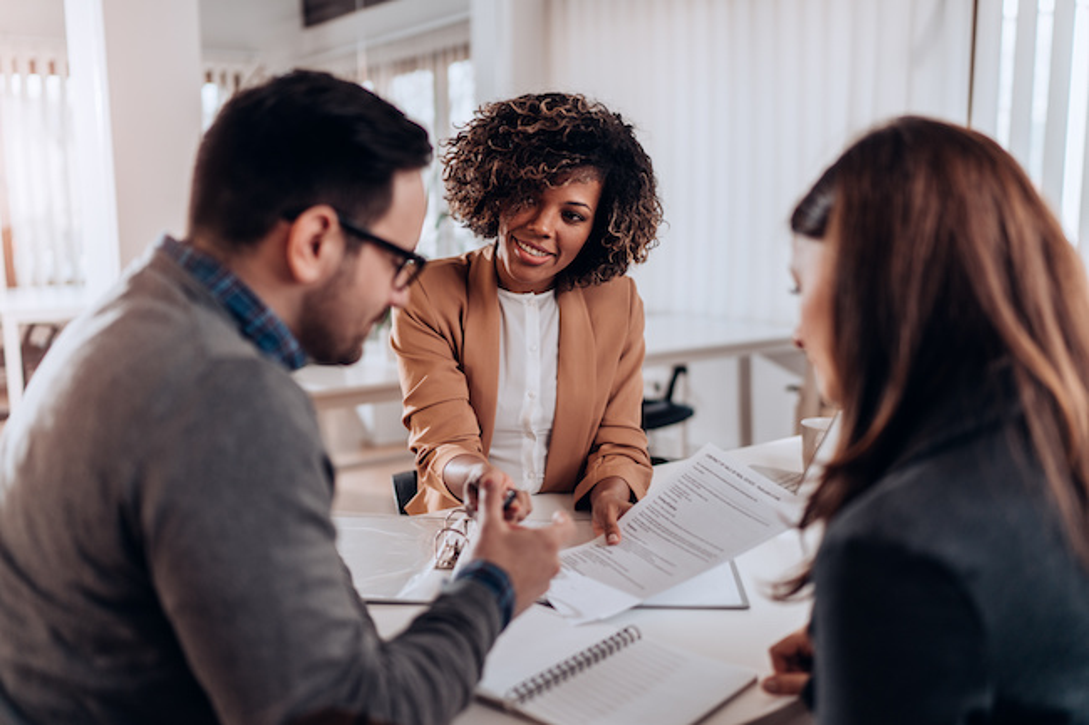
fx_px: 1058
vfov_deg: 37.8
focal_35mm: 35
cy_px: 362
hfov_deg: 54.4
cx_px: 544
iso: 100
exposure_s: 1/640
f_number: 1.4
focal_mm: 35
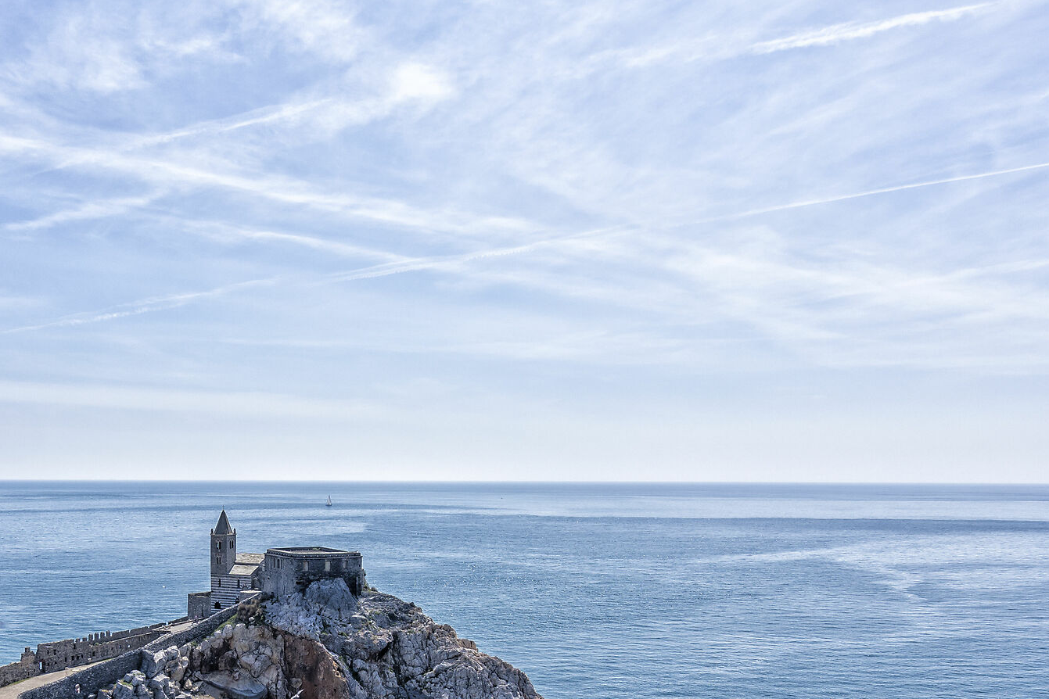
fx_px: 1017
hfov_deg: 52.5
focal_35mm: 35
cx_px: 282
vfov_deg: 35.9
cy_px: 618
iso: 200
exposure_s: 1/3200
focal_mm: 13
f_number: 4
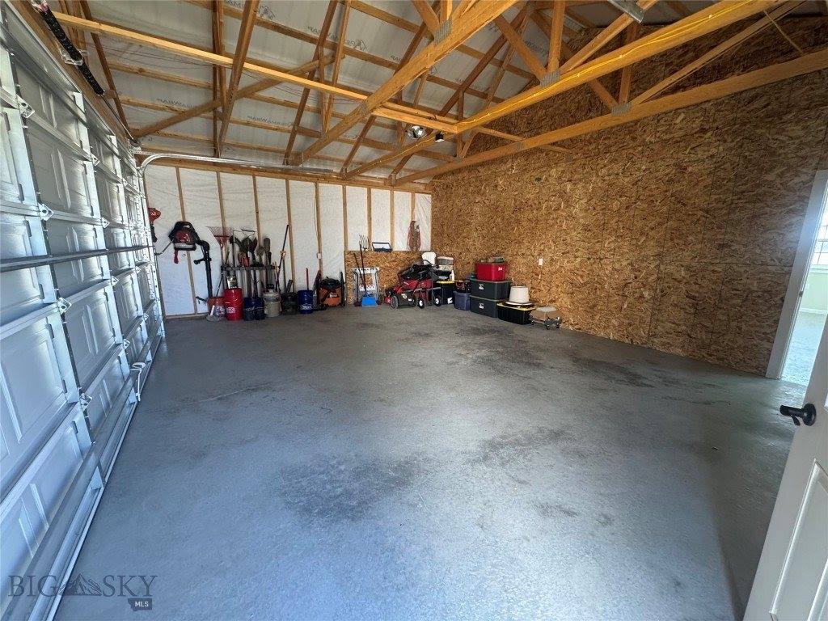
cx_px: 414
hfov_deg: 102.1
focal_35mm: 14
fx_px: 335
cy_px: 310
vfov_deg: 85.7
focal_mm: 2.22
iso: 320
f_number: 2.2
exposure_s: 1/74
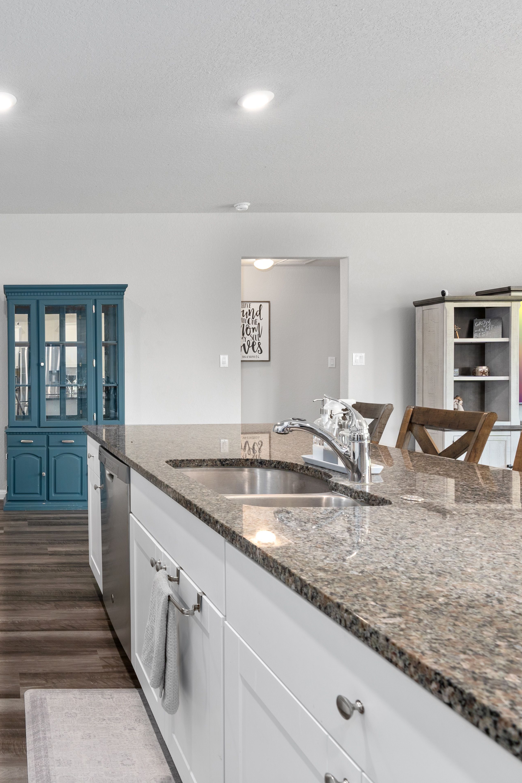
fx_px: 544
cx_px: 7
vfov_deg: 71.5
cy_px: 376
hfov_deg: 44.2
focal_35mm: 25
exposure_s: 1/1.25
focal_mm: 16
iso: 320
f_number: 8
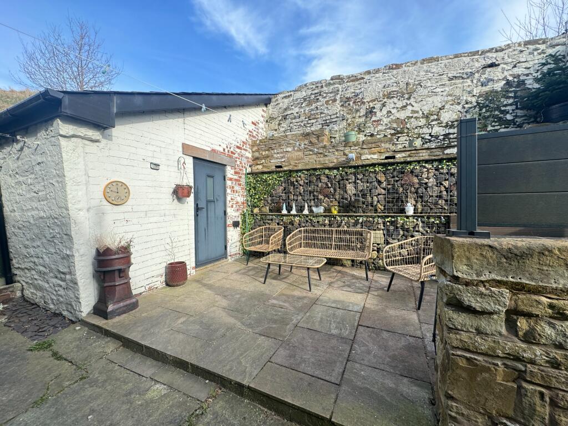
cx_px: 284
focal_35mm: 14
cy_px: 213
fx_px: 230
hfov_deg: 102.1
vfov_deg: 85.7
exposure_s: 1/394
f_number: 2.2
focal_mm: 2.22
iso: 40
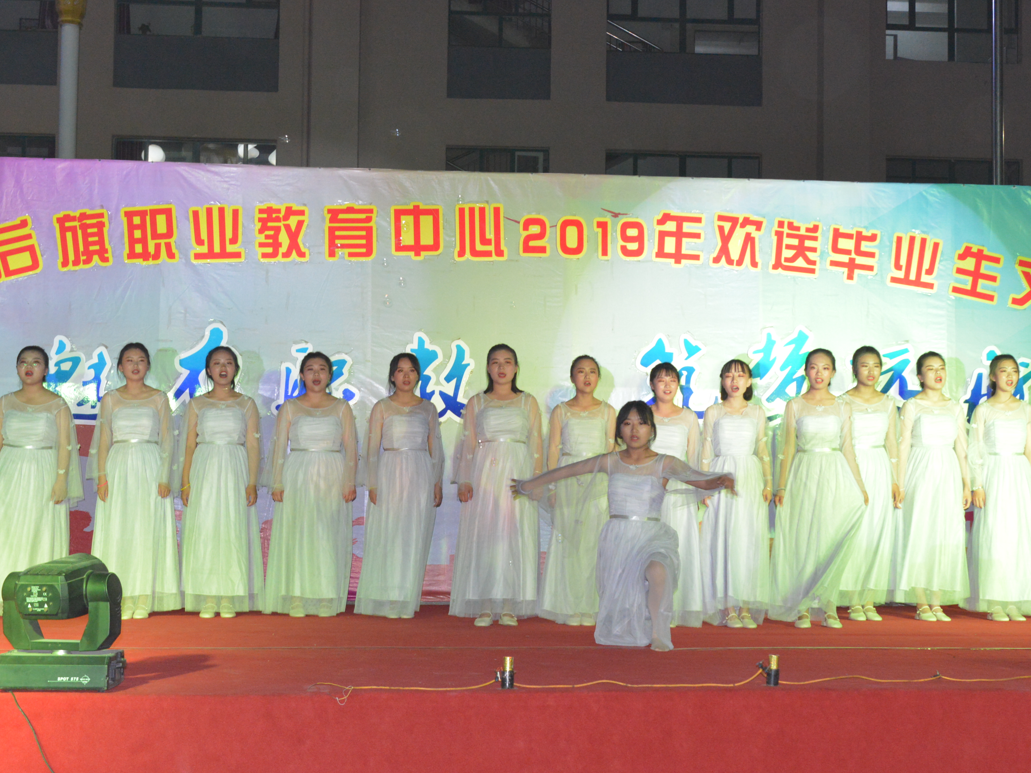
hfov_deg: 30.2
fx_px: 1906
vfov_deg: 22.9
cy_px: 392
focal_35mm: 64
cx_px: 578
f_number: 8
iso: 6400
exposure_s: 1/60
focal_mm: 55
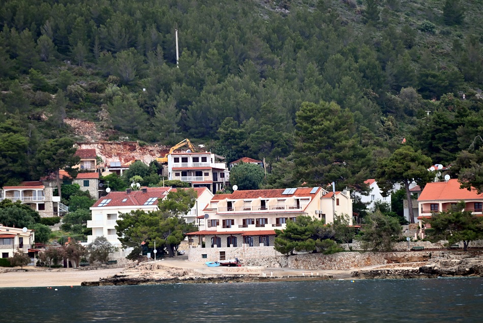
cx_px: 242
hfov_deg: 7.6
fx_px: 3623
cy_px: 162
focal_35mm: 270
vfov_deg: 5.1
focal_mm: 270
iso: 1250
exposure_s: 1/500
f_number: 5.6
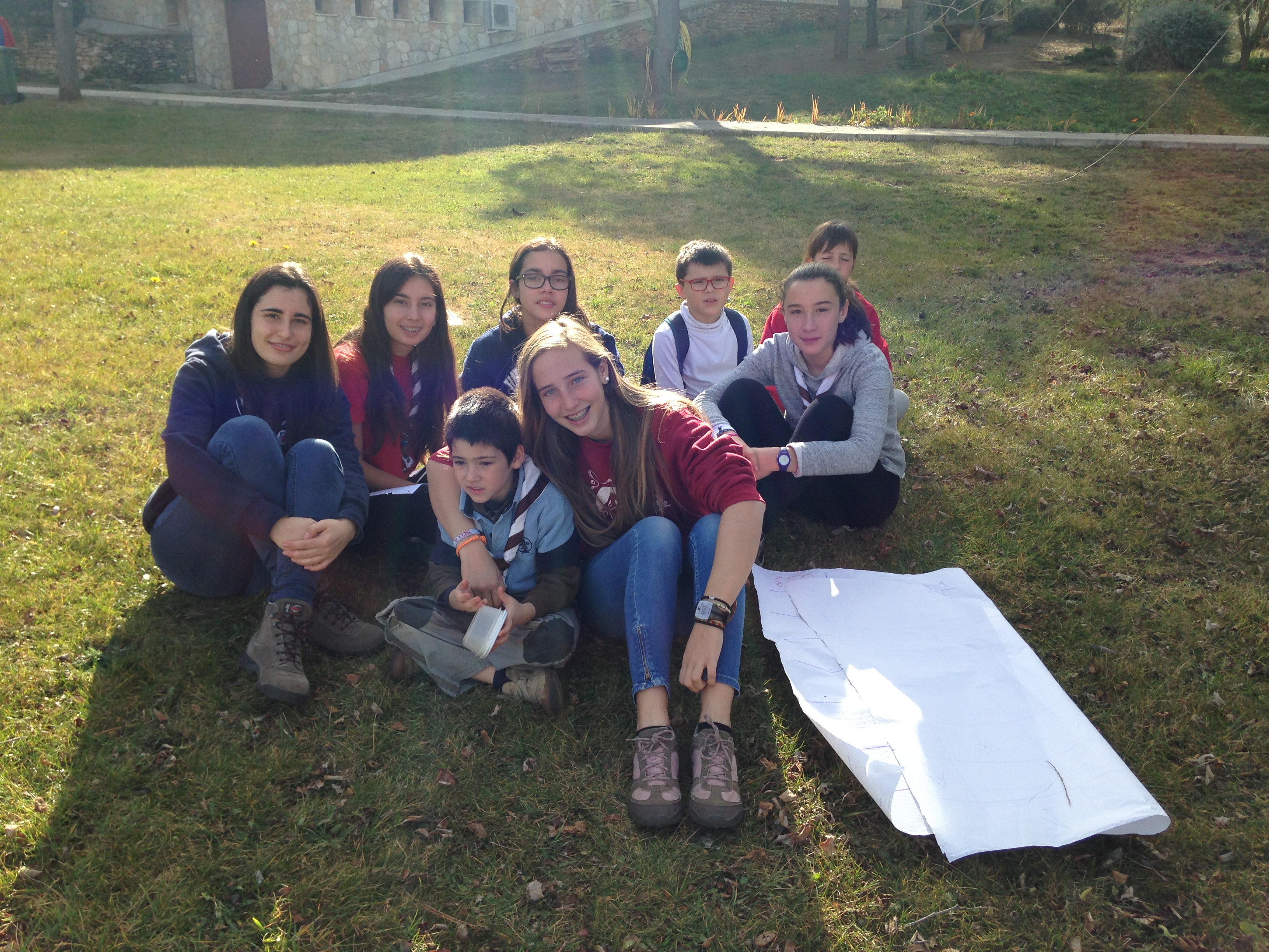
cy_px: 476
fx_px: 1210
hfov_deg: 55.4
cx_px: 634
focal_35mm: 33
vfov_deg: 42.9
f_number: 2.4
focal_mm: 4.12
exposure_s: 1/669
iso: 50
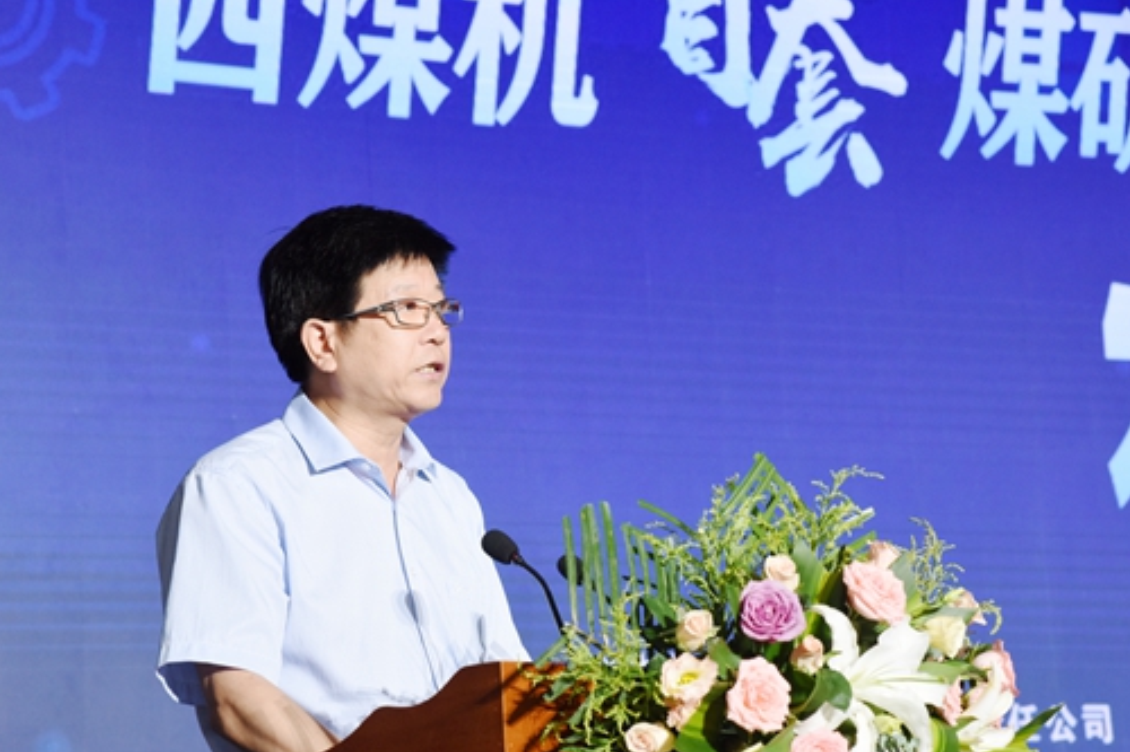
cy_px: 449
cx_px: 504
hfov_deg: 20.0
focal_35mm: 102
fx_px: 3200
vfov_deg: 13.4
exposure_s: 1/160
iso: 2200
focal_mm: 85
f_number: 8
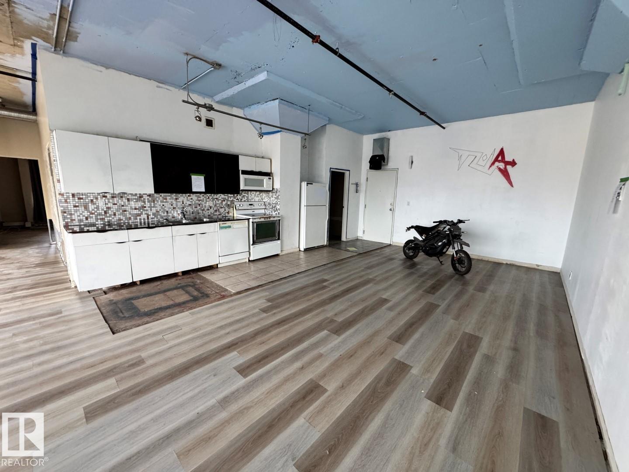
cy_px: 236
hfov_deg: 102.1
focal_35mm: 14
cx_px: 314
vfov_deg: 85.7
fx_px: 254
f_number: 2.2
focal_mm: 2.22
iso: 320
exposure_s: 1/99
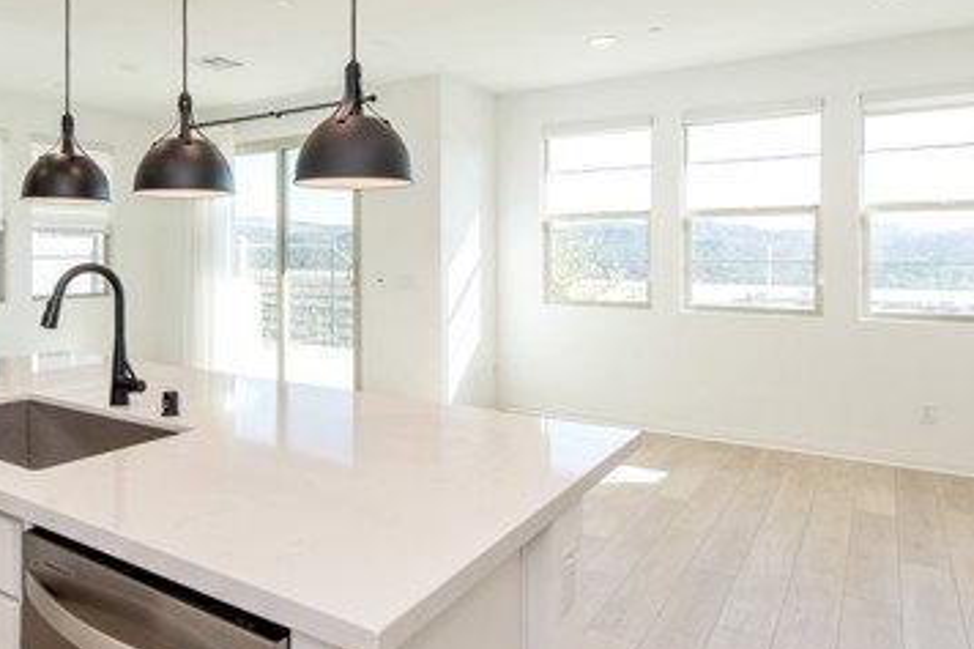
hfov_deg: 65.5
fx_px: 730
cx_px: 320
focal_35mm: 27
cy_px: 264
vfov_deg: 47.6
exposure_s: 1/125
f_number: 5.6
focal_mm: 15
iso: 140
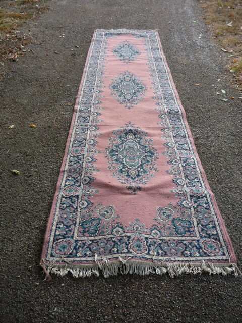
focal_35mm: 30
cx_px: 121
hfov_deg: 46.8
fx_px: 280
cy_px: 162
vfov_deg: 60.0
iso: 100
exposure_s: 1/100
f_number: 4
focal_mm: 5.2
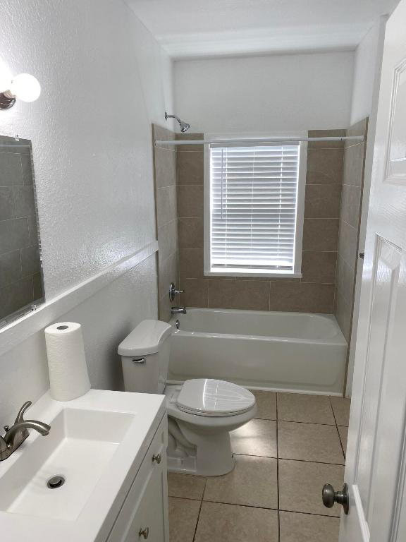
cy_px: 271
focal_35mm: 26
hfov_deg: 53.1
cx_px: 203
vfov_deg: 67.3
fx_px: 407
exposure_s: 1/129
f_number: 1.8
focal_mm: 4.25
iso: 32
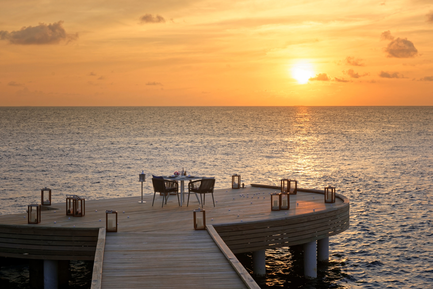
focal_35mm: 70
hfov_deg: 28.8
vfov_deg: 19.5
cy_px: 144
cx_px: 216
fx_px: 842
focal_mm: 70
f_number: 10
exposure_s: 1/160
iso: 200
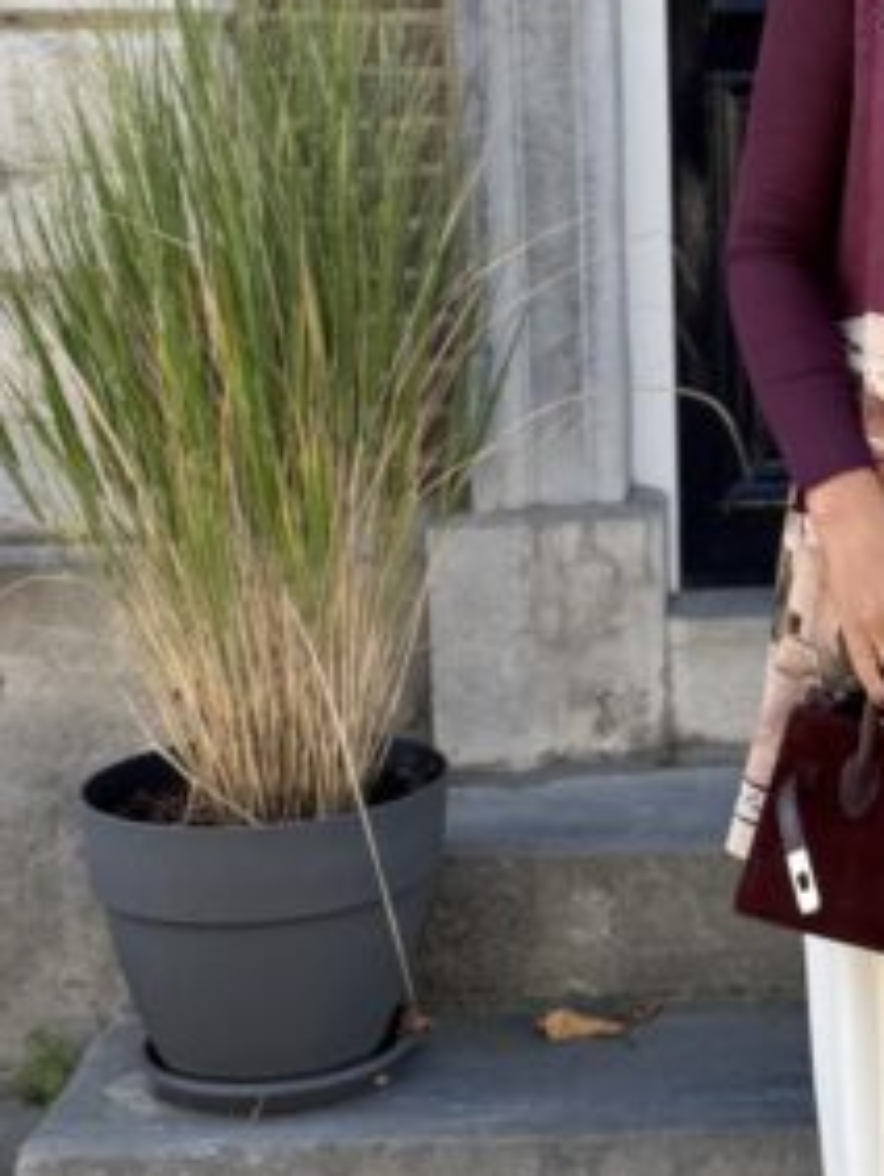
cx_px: 947
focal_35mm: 68
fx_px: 2312
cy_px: 400
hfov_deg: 20.7
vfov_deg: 28.4
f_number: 1.78
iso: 80
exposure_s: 1/503
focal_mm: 6.76
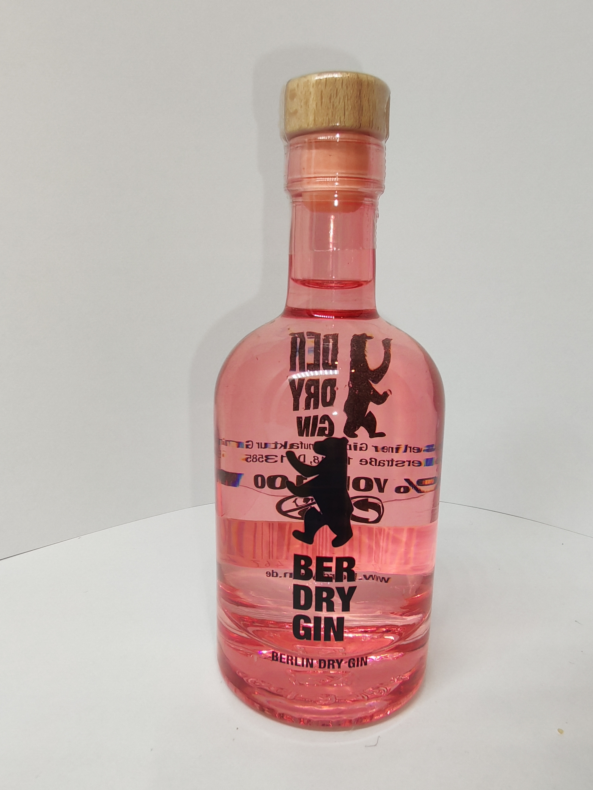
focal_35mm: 27
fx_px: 617
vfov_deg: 65.3
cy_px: 395
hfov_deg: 51.4
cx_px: 296
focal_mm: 1.96
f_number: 2.2
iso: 80
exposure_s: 1/100
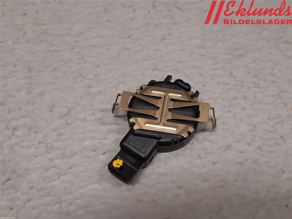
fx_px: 219
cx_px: 146
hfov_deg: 67.3
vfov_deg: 53.1
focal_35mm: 26
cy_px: 110
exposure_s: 1/60
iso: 125
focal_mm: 3.93
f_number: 1.7
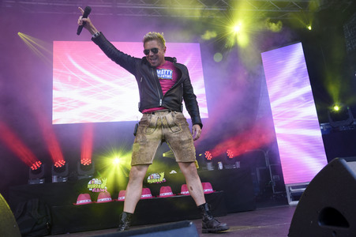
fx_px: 296
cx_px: 178
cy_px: 118
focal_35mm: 30
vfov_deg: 43.5
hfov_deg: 62.0
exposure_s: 1/160
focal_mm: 30
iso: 800
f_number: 6.3
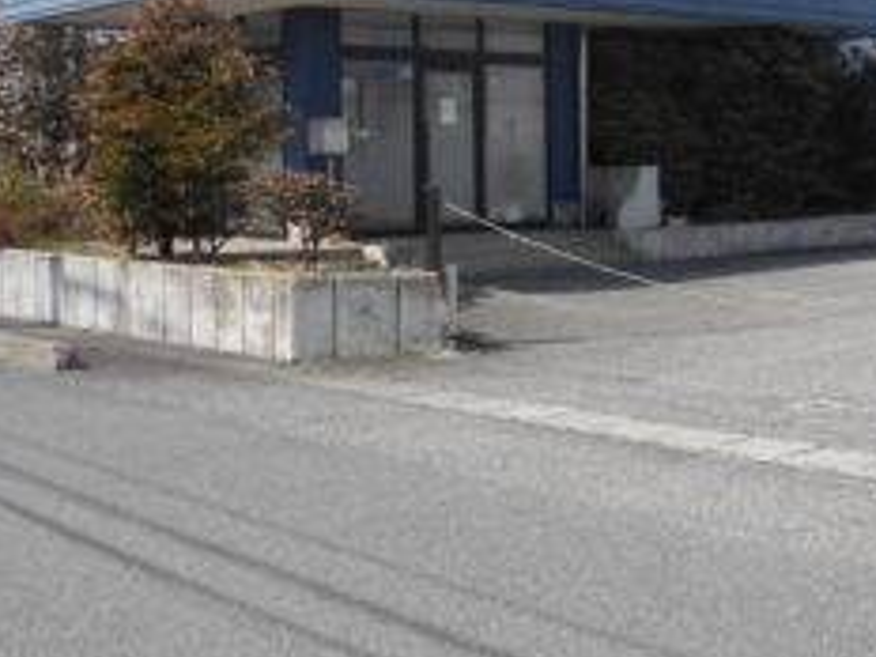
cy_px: 126
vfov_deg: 25.6
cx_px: 785
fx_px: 1417
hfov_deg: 32.7
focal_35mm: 56
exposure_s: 1/800
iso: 80
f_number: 3.2
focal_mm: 4.6
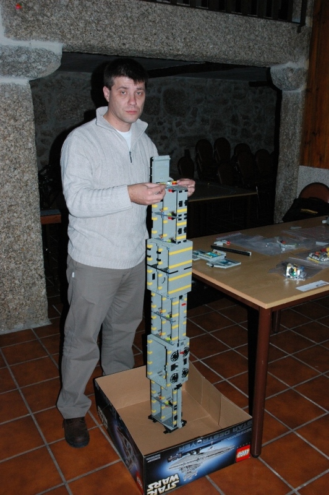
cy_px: 248
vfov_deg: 57.3
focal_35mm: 33
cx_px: 164
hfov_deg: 39.9
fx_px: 453
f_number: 8
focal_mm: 22
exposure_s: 1/125
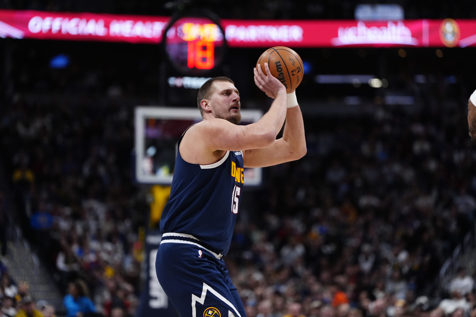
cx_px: 238
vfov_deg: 9.1
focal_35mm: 150
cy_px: 158
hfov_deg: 13.7
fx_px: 1983
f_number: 2.8
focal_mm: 150
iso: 4000
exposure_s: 1/2500
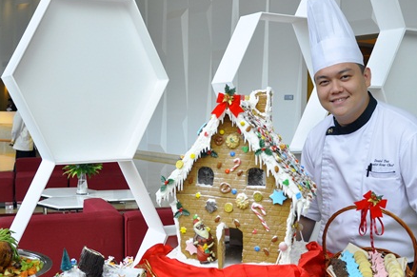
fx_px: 567
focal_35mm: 49
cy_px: 148
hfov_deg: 40.2
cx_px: 162
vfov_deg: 27.5
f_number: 4.5
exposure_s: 1/200
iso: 500
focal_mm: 22
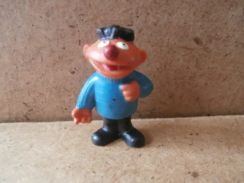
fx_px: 169
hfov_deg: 71.6
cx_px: 122
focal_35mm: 24
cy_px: 92
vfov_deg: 56.8
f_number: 3
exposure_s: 1/20
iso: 200
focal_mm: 4.2
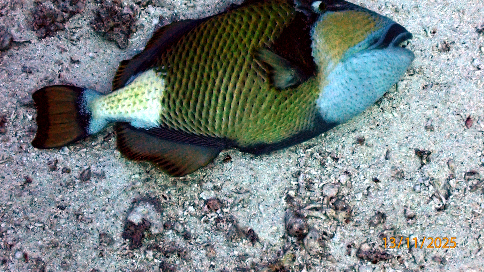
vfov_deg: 11.0
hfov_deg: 19.5
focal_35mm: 110
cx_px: 242
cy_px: 99
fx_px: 1412
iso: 400
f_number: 6.3
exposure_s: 1/200
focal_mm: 18
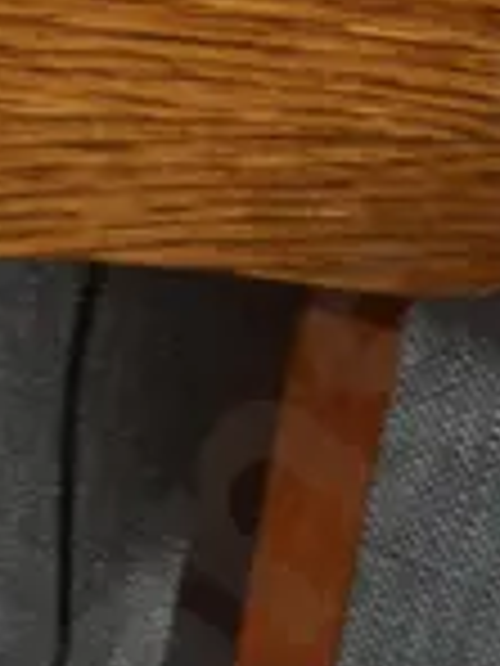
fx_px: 3736
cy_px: 1238
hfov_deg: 7.5
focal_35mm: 194
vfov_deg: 9.6
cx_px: -268
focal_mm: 14
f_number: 3.5
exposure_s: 1/60
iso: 320
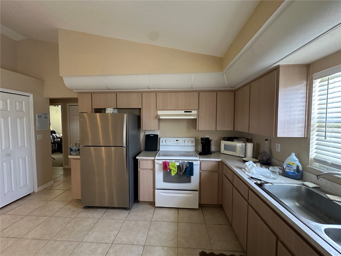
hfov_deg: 102.1
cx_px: 170
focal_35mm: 14
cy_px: 128
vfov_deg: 85.7
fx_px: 138
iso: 400
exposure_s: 1/60
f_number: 2.2
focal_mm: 2.22
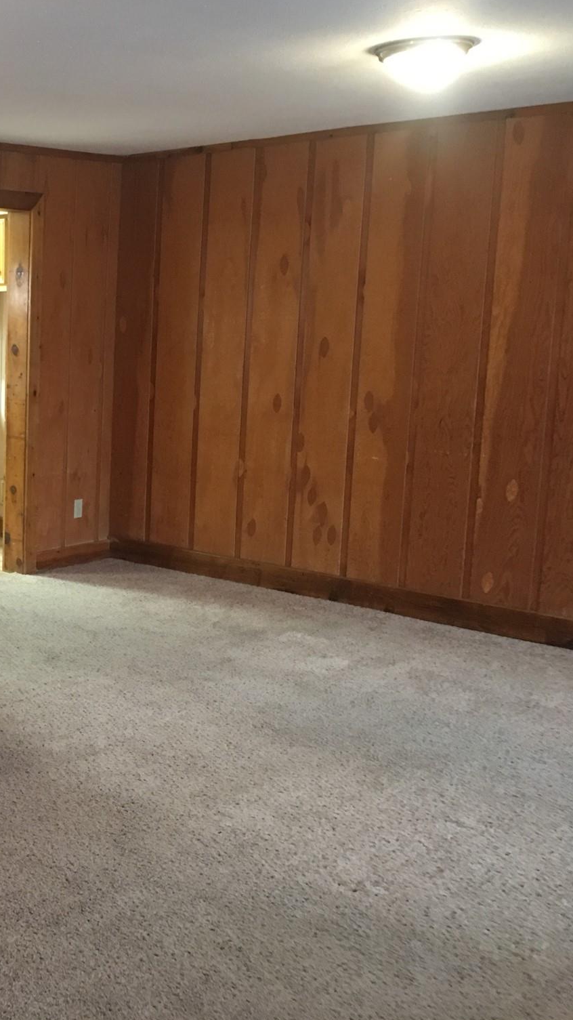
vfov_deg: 47.4
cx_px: -116
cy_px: 506
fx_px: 1162
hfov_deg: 25.0
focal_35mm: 43
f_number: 2.2
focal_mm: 4.15
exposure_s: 1/10
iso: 100
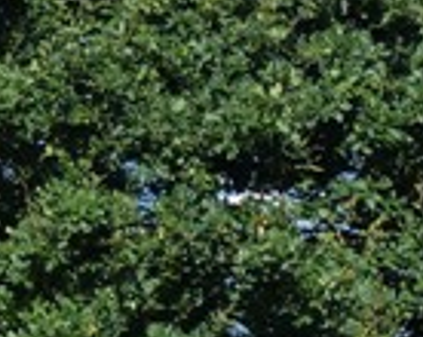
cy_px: -55
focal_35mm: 783
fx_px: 9789
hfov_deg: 2.5
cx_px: 579
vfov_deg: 2.0
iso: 160
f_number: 4
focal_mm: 31.1
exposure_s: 1/800
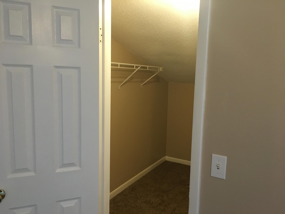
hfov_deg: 61.7
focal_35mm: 29
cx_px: 142
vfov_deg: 48.2
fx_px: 239
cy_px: 107
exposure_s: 1/30
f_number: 2.2
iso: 200
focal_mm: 4.15
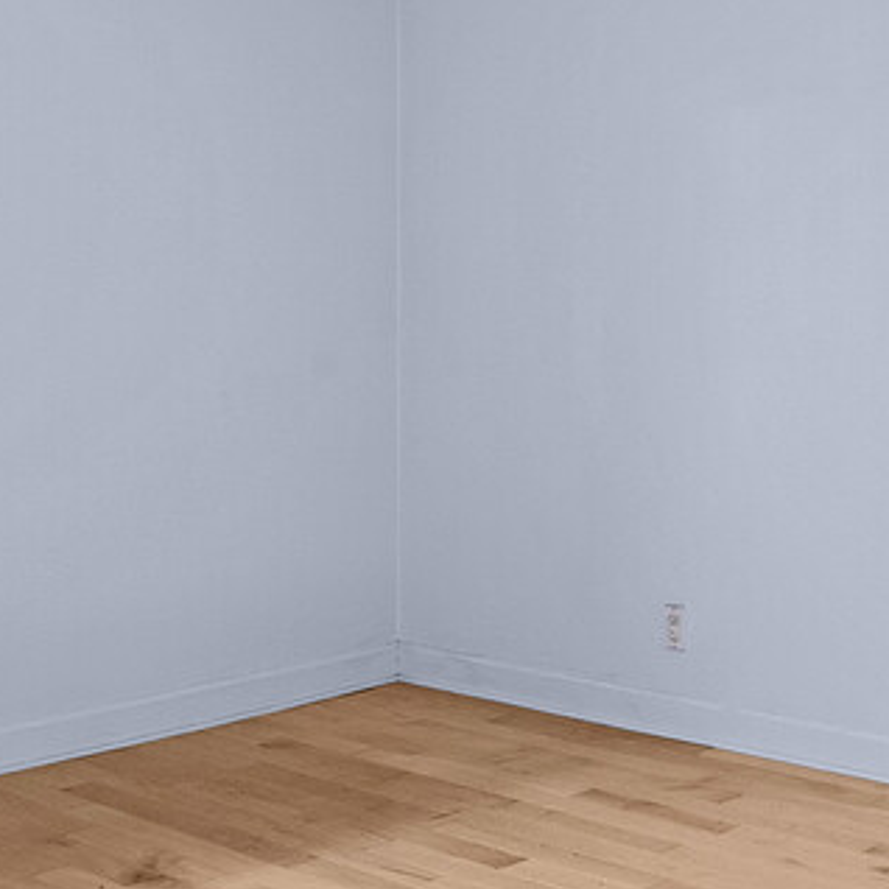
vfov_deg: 30.3
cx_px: 758
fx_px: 1627
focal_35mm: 56
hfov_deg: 29.6
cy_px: 296
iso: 320
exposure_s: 1/40
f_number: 11
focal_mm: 14
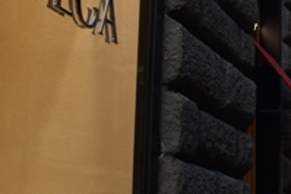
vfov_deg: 13.2
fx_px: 841
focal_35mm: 104
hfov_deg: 18.5
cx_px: 357
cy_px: 85
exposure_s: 1/200
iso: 200
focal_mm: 20
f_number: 3.5
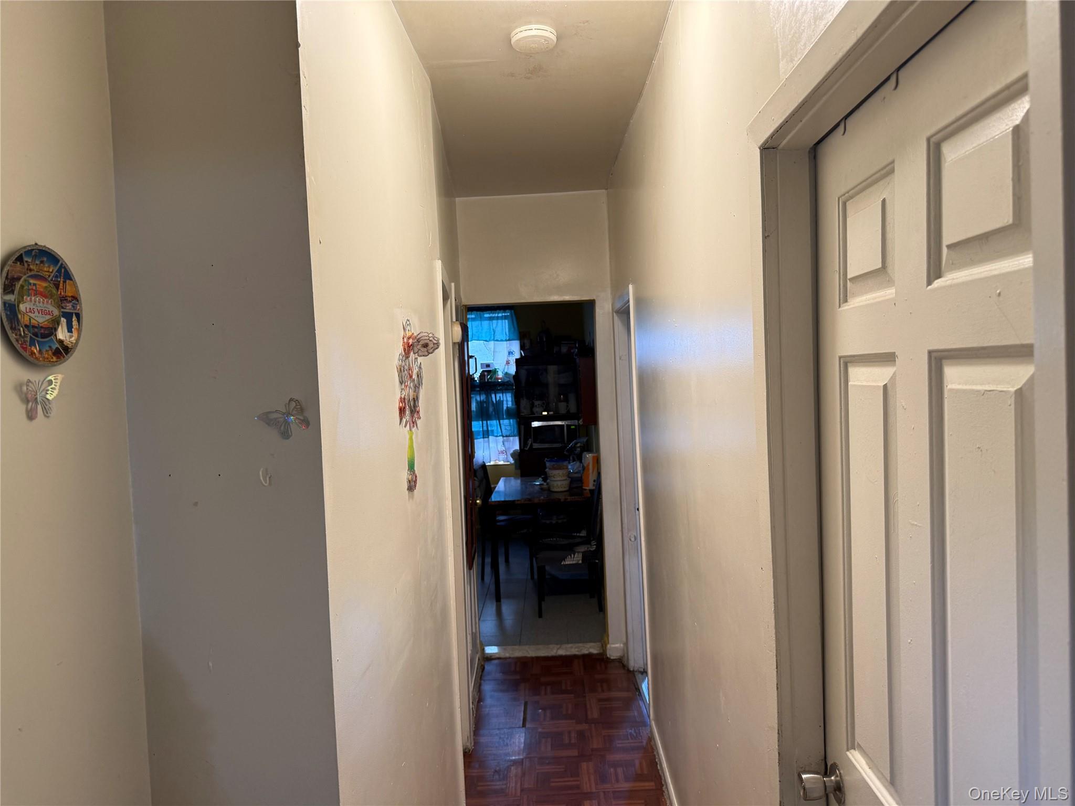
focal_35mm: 24
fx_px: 745
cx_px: 538
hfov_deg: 71.6
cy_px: 403
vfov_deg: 56.8
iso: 125
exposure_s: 1/60
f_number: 1.78
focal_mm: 6.76
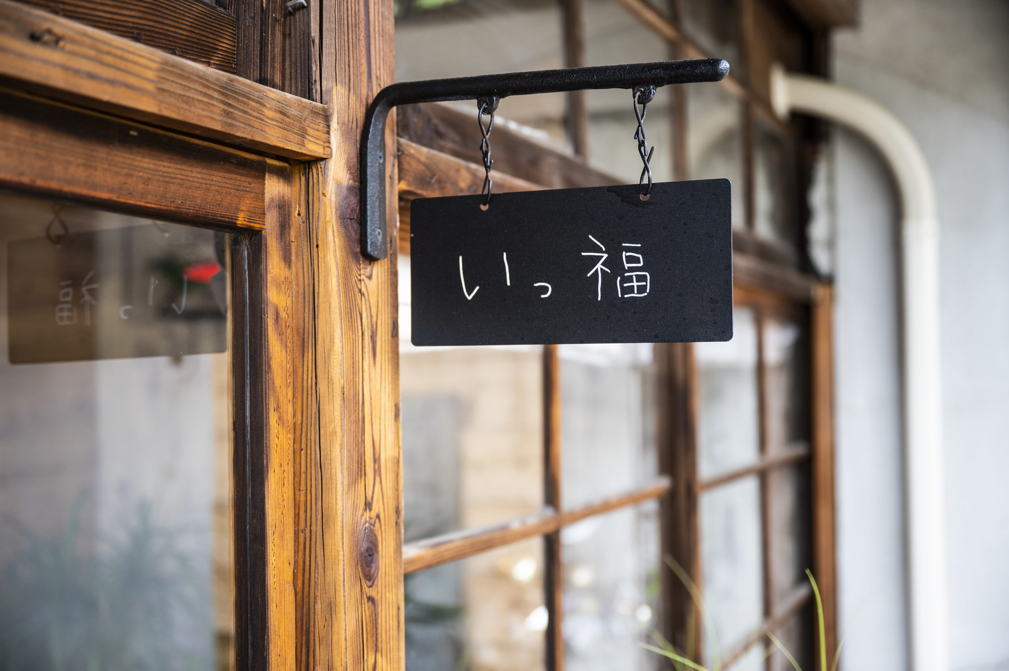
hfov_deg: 44.5
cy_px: 336
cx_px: 504
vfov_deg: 30.5
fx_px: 1232
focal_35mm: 44
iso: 200
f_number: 2.8
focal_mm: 44
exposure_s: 1/320
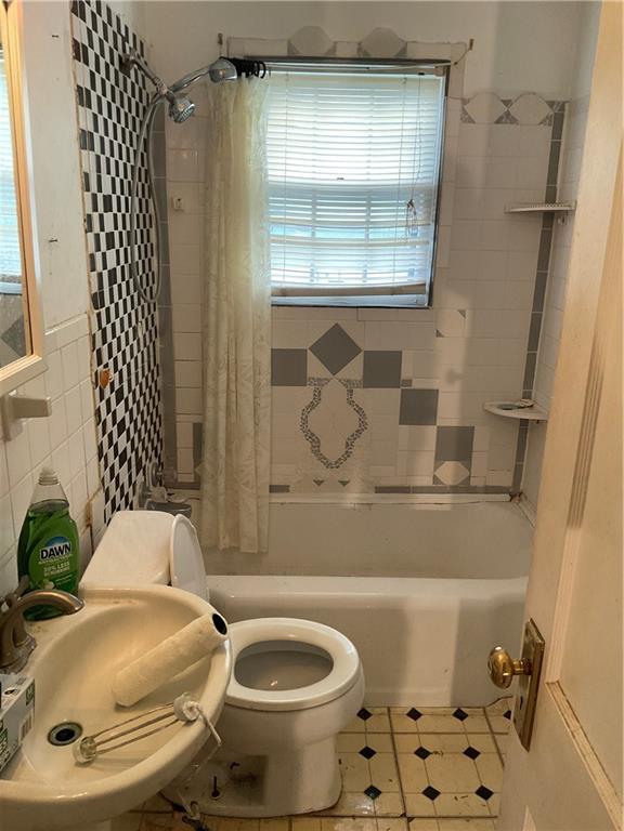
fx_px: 697
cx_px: 312
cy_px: 416
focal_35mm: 29
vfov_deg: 61.7
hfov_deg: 48.2
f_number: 1.8
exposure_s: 1/60
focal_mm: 3
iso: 125
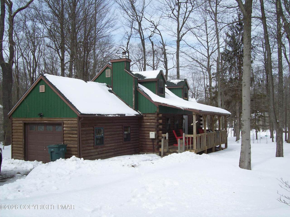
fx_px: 302
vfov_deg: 39.7
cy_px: 108
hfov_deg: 51.4
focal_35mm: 36
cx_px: 145
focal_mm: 6
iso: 80
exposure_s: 1/486
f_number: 4.8
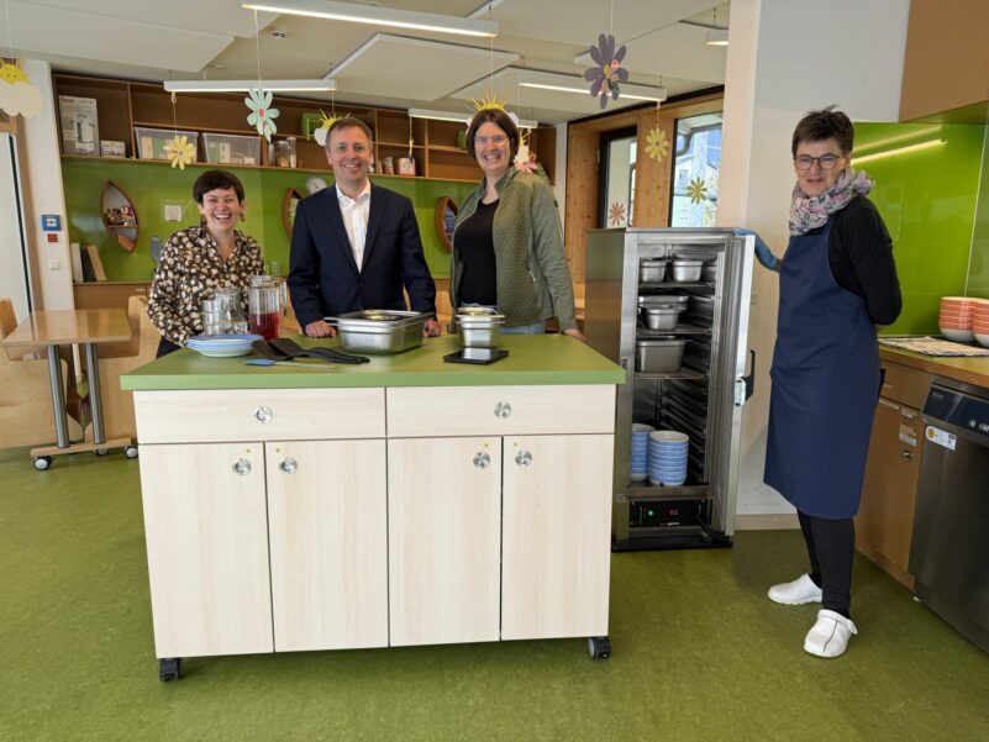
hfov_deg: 71.6
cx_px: 494
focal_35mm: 24
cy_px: 371
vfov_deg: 56.8
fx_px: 686
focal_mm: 6.76
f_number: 1.78
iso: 100
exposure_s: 1/121
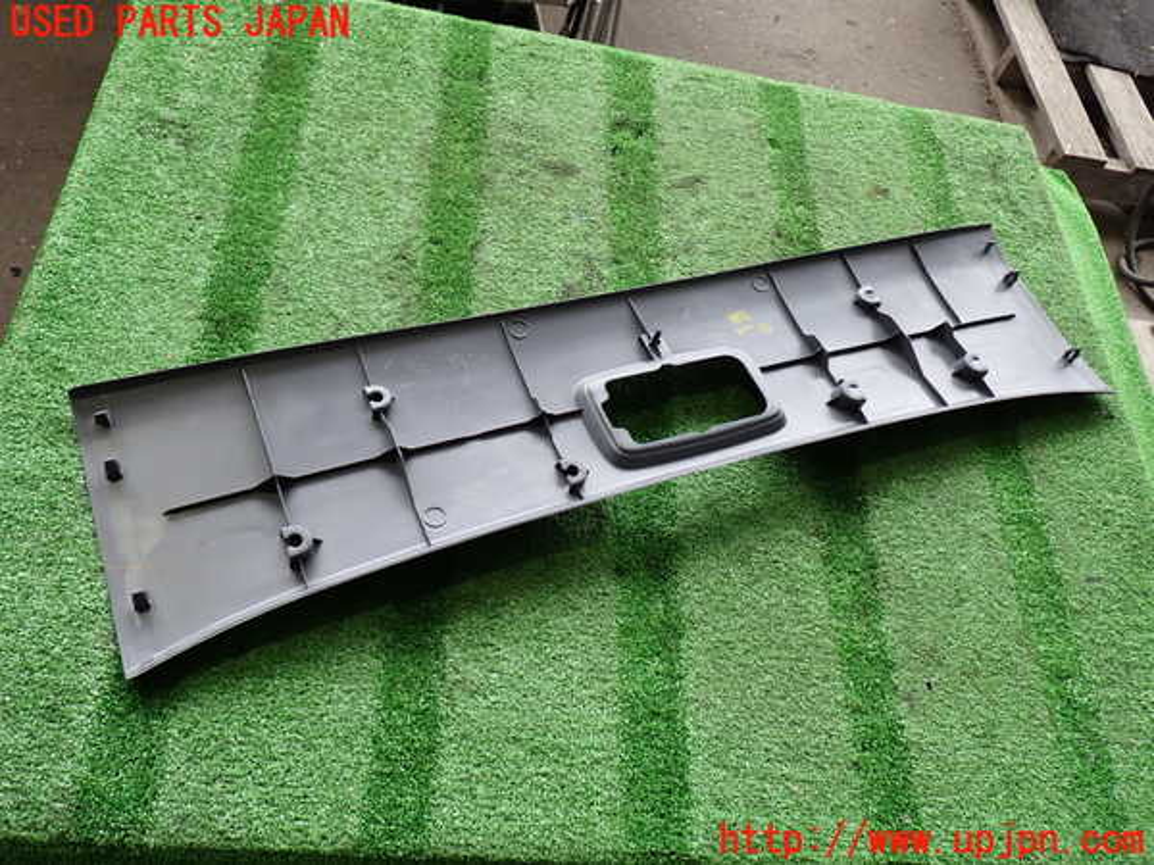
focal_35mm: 30
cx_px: 577
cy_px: 432
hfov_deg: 60.0
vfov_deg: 46.8
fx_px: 1000
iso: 125
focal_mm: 5.4
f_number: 2.3
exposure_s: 1/60
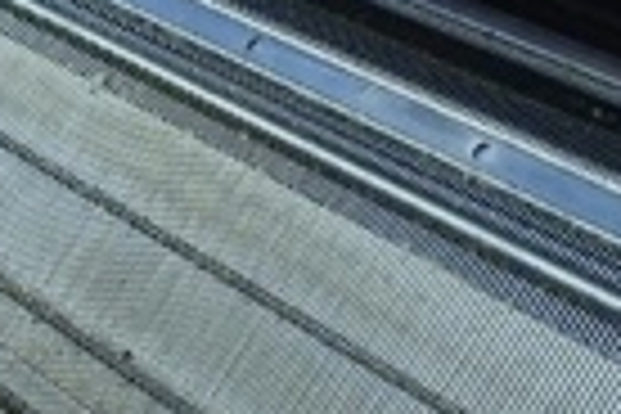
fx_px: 2156
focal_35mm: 125
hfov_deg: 16.2
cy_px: 140
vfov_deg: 11.0
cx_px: 94
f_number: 3.5
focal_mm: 16
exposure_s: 1/60
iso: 3200
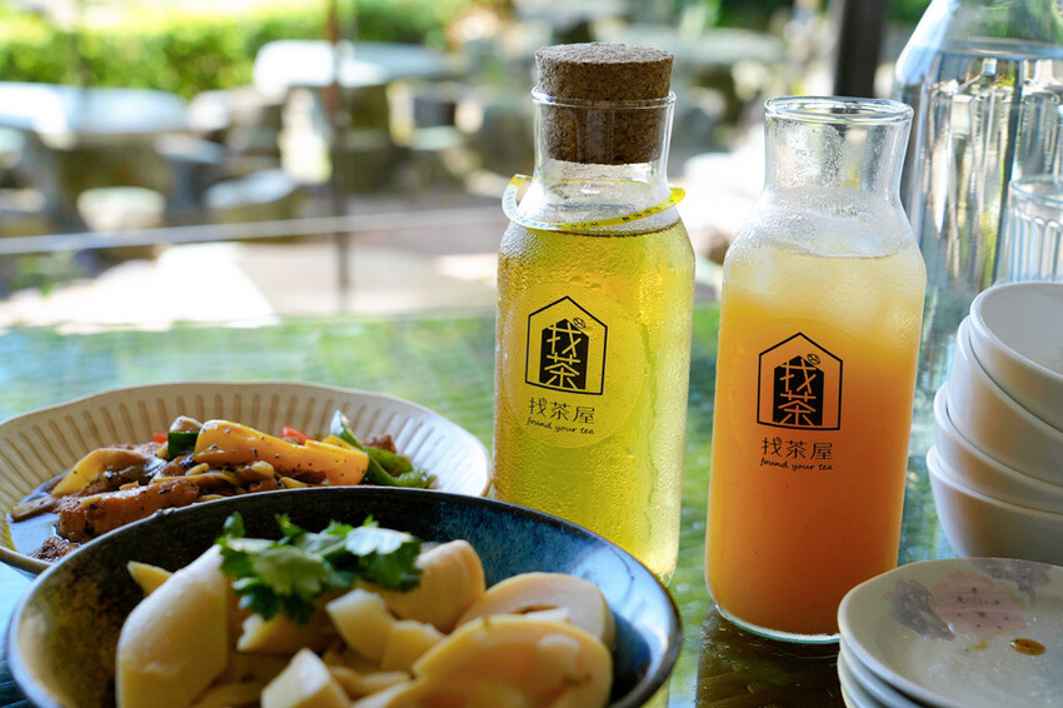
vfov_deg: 25.5
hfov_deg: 37.5
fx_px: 1564
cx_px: 532
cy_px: 354
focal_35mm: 53
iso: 320
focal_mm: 53
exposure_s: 1/200
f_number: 6.3
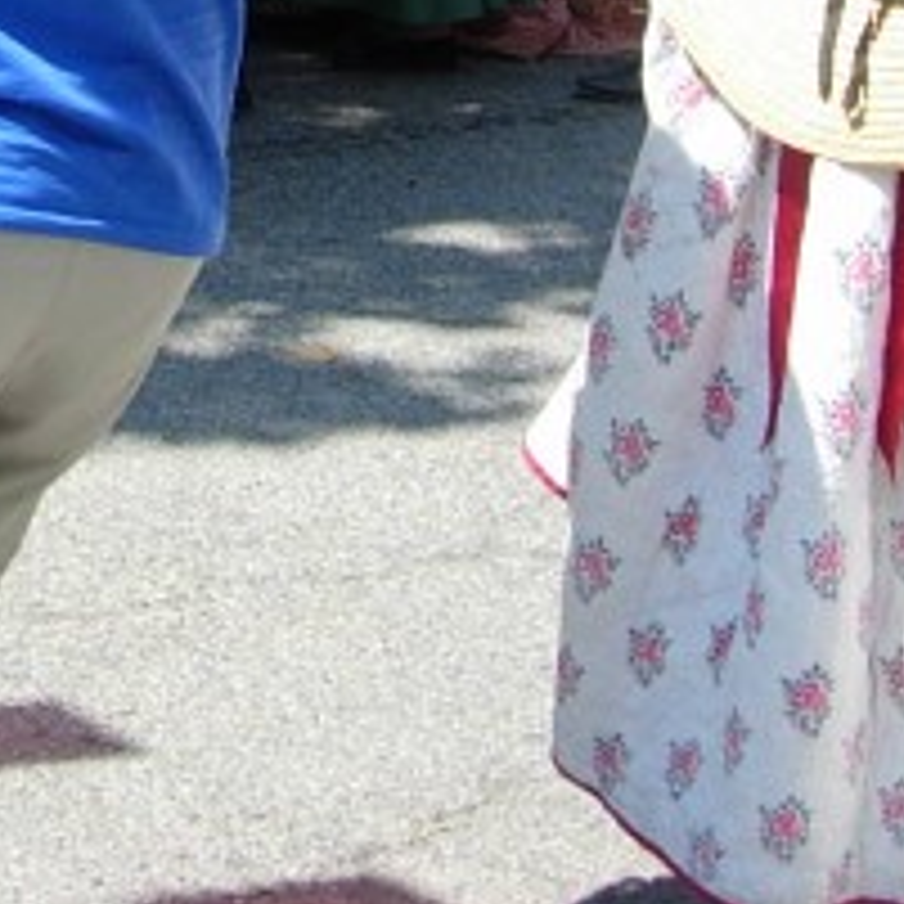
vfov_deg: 12.4
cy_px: -436
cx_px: -238
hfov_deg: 12.6
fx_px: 3959
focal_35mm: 134
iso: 64
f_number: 2.8
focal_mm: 7.8
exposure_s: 1/767
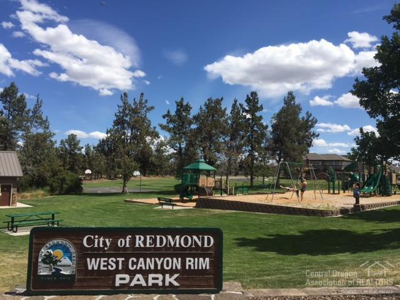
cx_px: 200
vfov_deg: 48.2
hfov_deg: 61.7
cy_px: 150
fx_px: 335
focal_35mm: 29
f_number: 2.2
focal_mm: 4.15
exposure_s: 1/2475
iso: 32
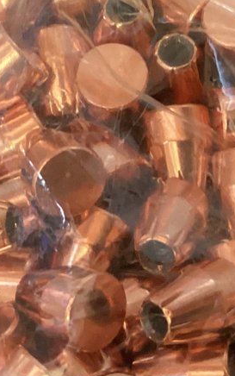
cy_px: 171
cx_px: 242
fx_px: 1167
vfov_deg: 18.3
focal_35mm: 114
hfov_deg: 11.4
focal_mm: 3.3
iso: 400
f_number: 2.4
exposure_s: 1/25
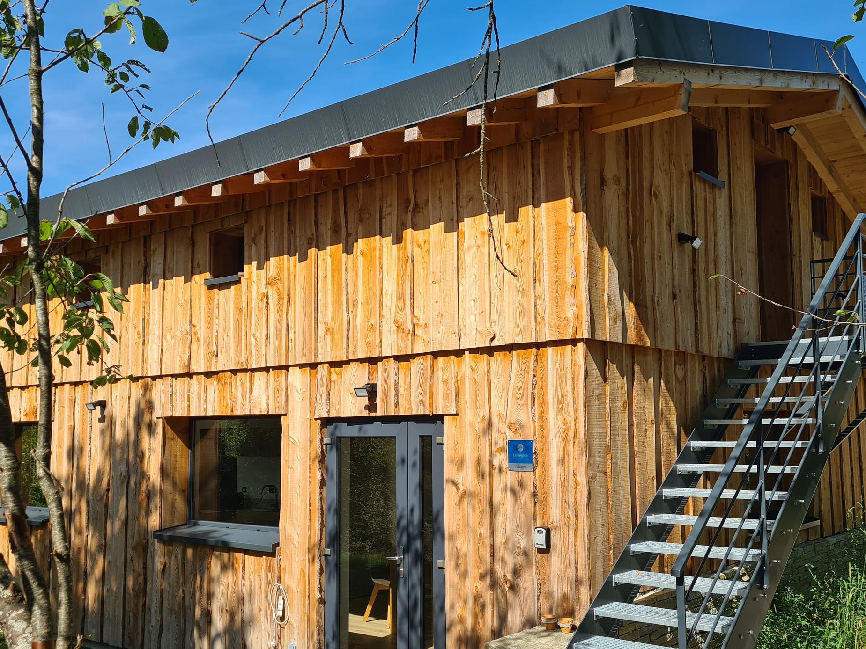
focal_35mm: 36
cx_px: 448
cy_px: 361
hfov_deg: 51.3
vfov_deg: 39.6
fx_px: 901
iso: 50
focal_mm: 5.4
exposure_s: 1/2392
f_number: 1.8
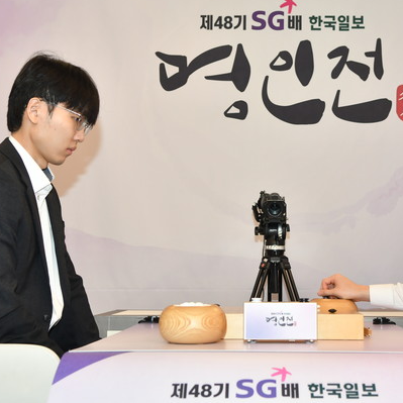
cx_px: 268
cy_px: 163
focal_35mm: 69
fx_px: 909
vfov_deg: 25.0
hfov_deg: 24.9
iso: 400
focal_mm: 30
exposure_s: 1/200
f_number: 5.6
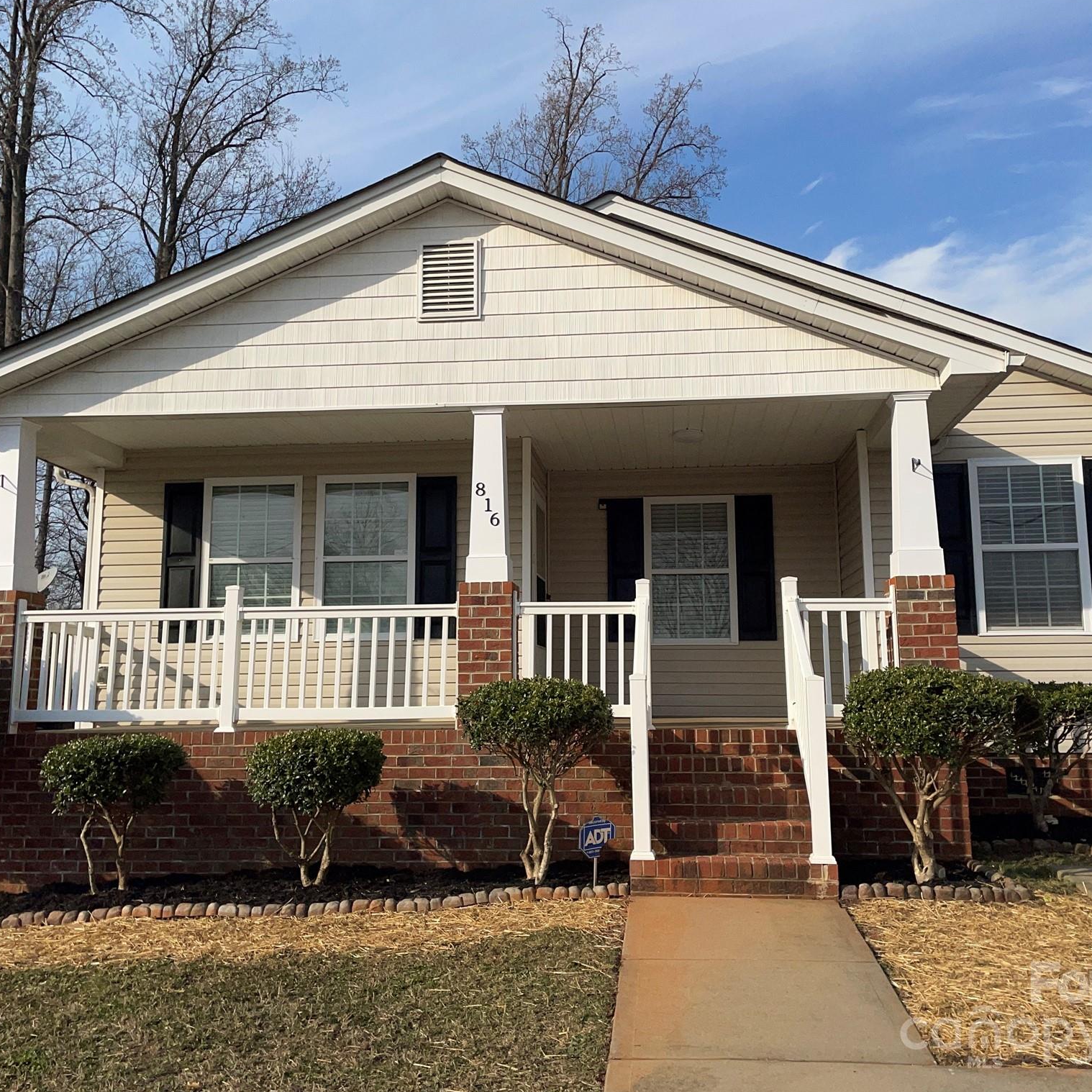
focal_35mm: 31
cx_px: 570
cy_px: 544
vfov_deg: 52.5
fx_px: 1106
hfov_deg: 52.5
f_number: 1.6
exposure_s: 1/11905
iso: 32
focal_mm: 4.2
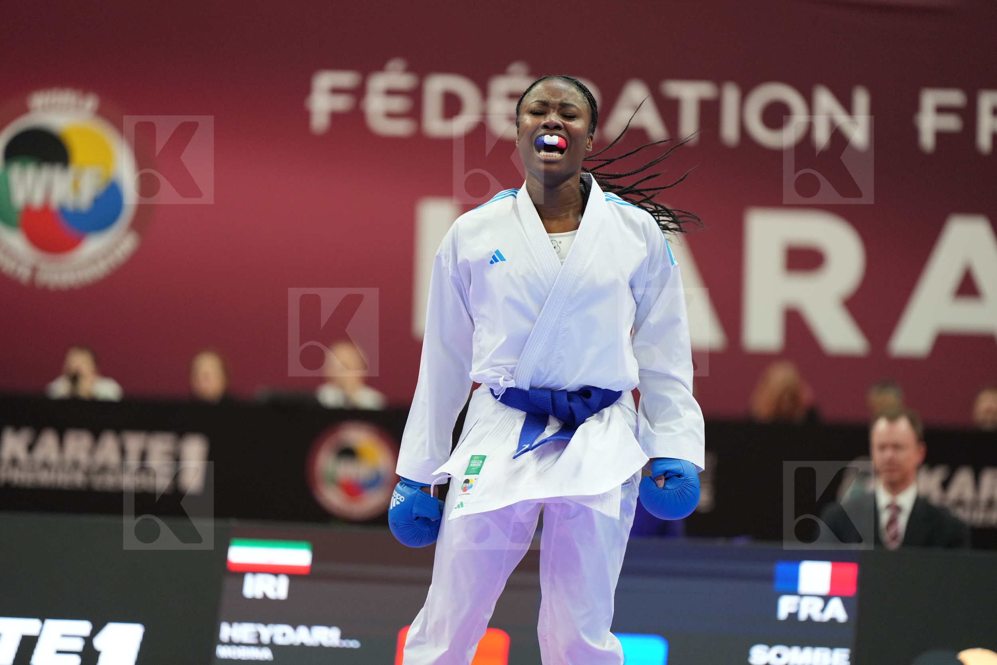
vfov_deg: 6.9
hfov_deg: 10.3
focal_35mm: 200
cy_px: 332
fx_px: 5538
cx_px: 498
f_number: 2.8
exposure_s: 1/1000
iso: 2500
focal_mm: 200
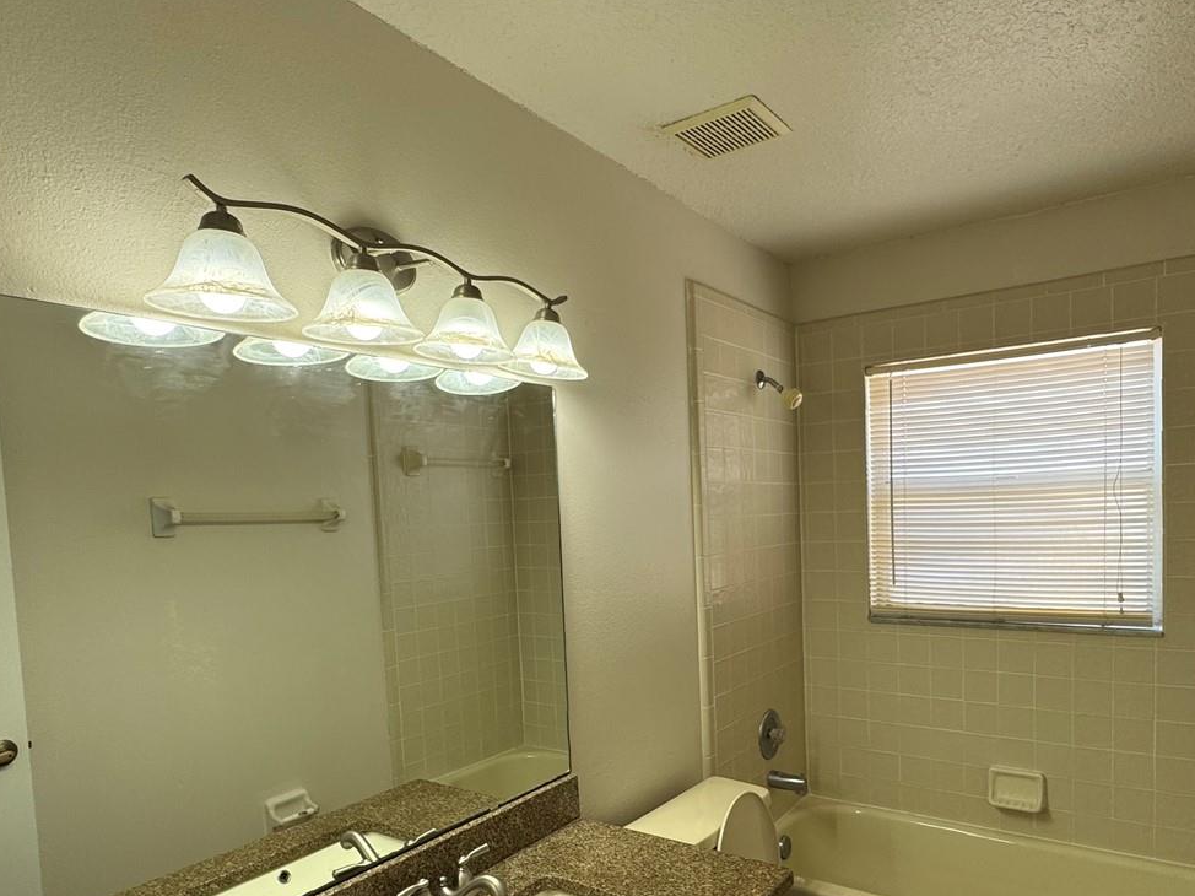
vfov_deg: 58.1
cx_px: 636
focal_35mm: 23
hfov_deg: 73.9
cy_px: 563
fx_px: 794
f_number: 2.2
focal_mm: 2.22
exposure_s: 1/99
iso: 64
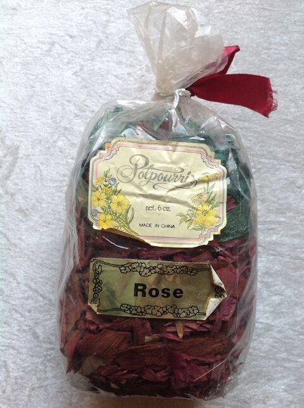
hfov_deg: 40.6
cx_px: 152
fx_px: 411
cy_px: 204
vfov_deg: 52.7
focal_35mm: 35
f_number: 2.4
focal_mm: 4.28
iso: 50
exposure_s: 1/24
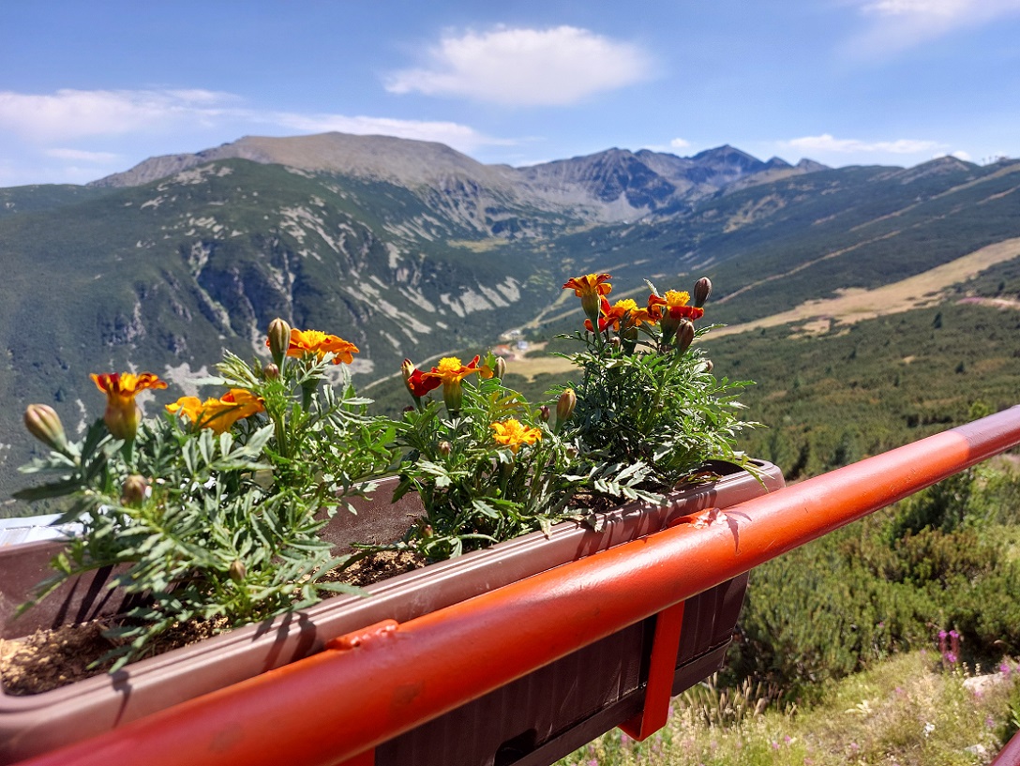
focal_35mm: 24
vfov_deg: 56.9
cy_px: 383
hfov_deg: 71.6
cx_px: 510
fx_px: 707
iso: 25
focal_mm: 5.23
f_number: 1.8
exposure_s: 1/533
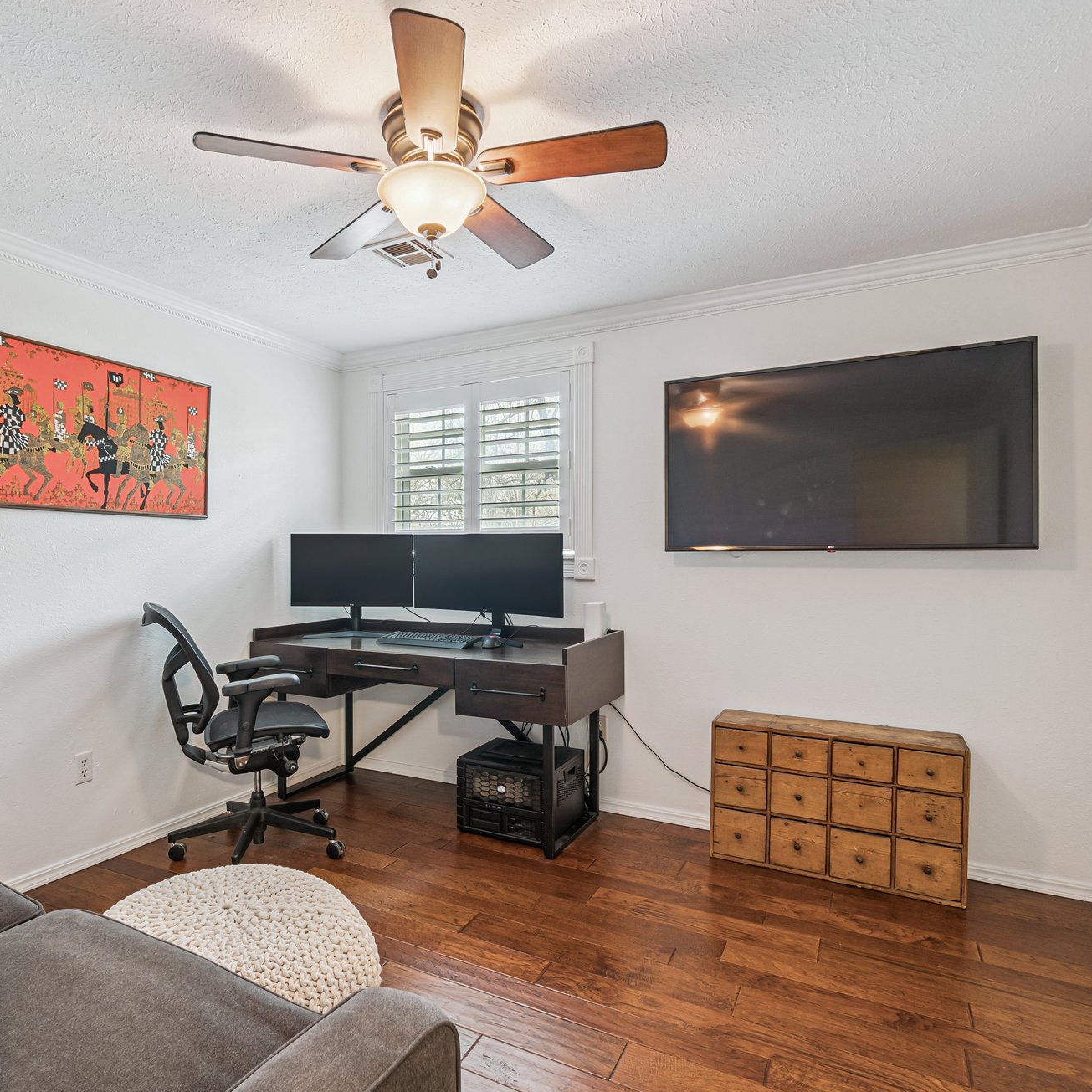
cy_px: 569
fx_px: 714
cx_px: 447
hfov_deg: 74.2
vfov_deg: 74.8
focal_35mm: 20
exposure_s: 1/8
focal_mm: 10
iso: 200
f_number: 6.3
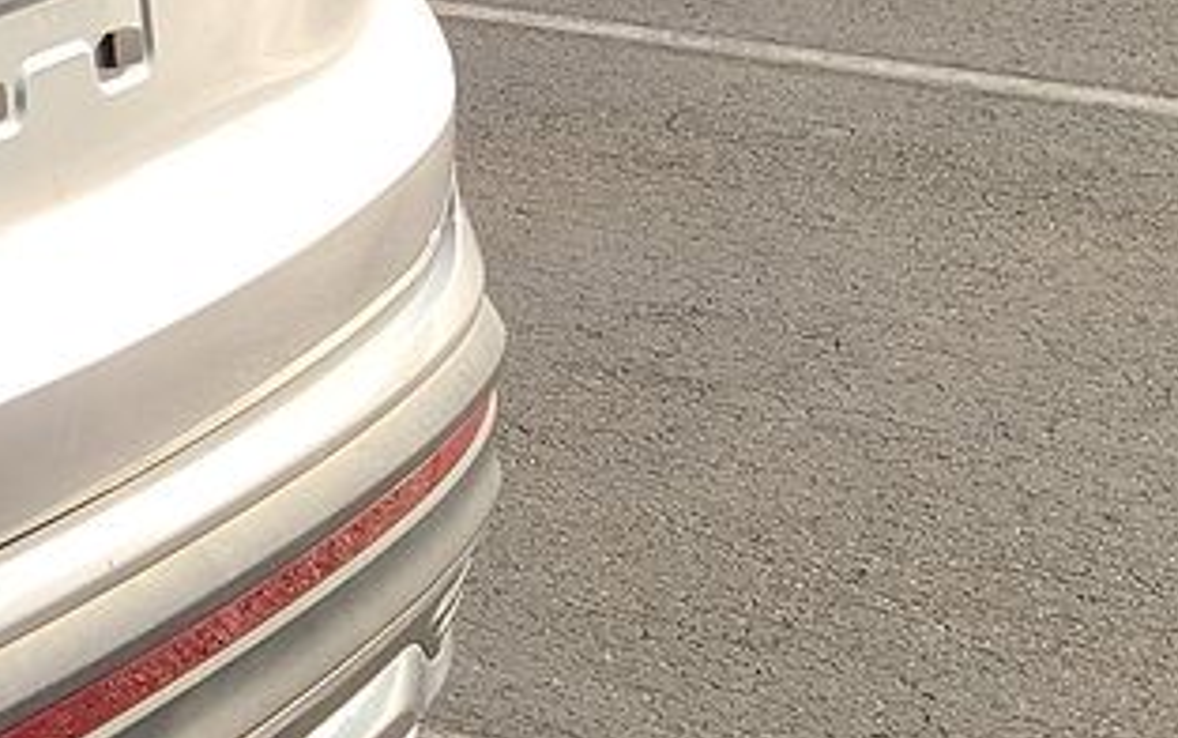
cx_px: -1633
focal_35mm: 130
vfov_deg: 10.1
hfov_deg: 12.6
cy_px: 109
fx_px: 4176
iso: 50
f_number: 1.8
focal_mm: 6.7
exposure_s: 1/513
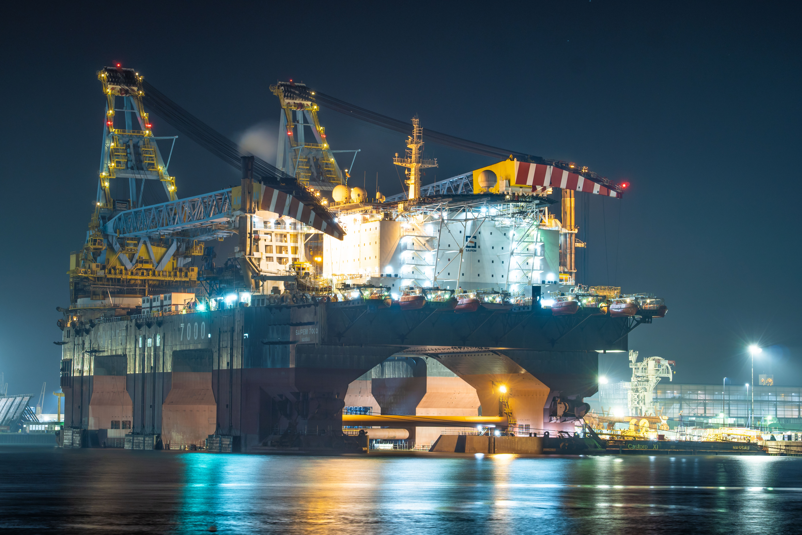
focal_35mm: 96
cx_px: 401
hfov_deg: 21.2
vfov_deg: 14.3
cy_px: 268
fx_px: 2138
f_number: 7.1
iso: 100
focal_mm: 64
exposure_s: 8
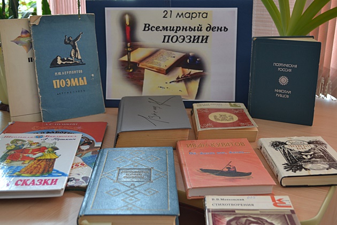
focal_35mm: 44
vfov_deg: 30.8
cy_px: 112
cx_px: 168
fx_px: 407
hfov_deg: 45.0
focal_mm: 29
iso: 400
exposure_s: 1/20
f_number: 4.5
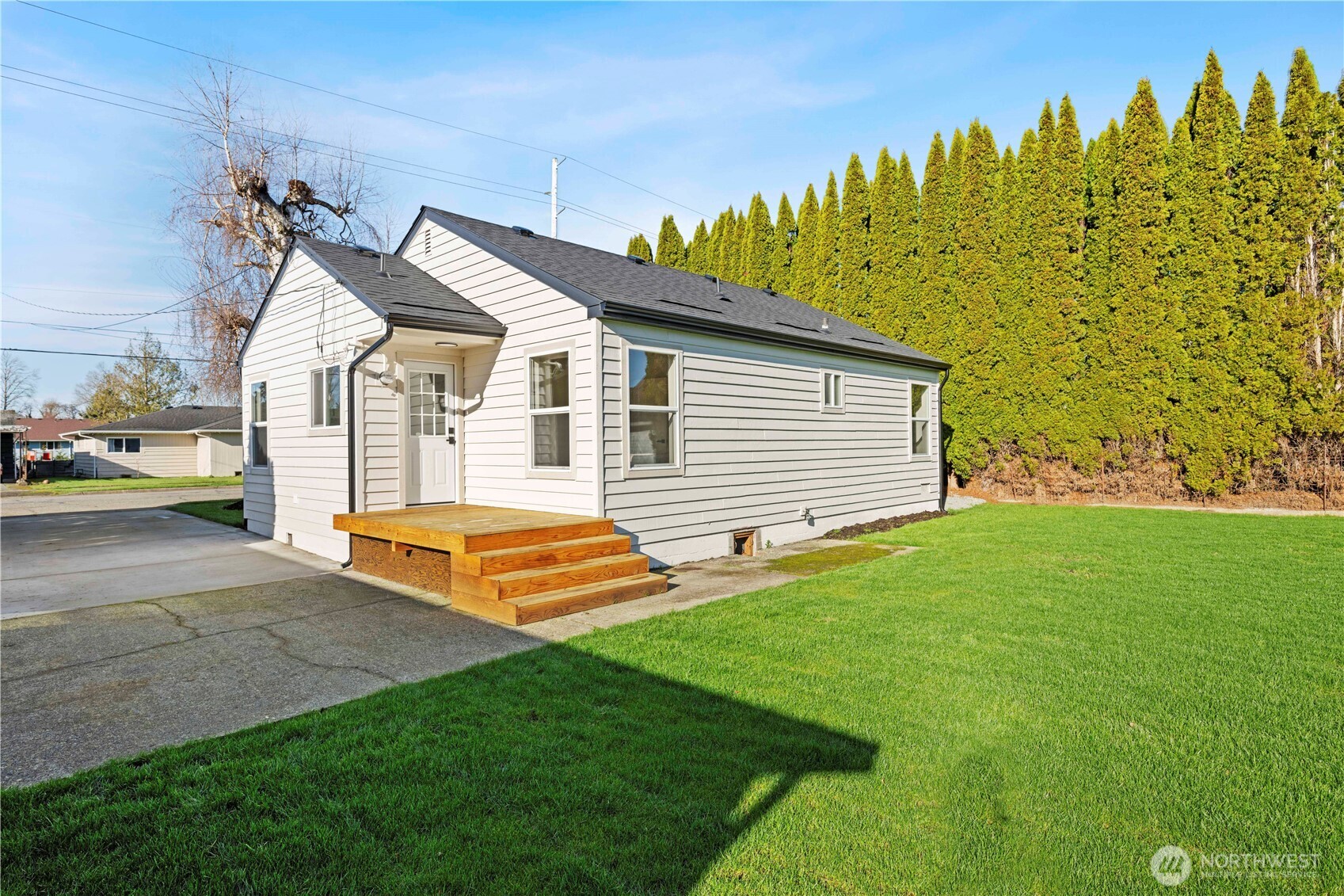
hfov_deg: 88.4
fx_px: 691
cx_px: 672
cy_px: 448
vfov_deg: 65.9
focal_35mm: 18
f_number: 8
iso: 200
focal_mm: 18.5
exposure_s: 1/200
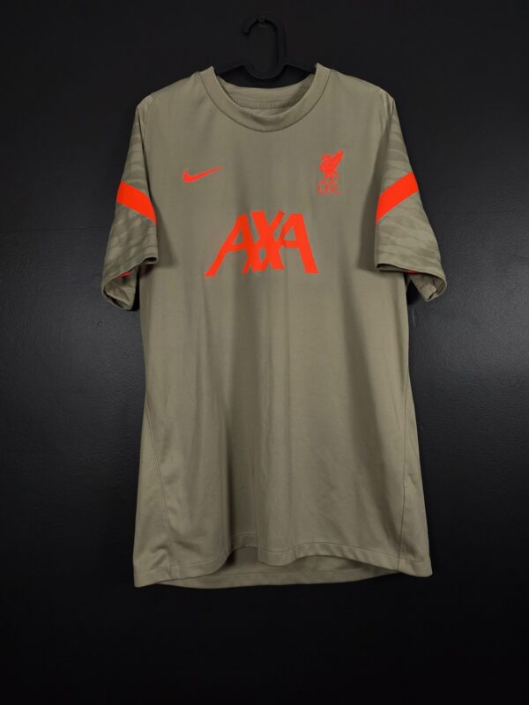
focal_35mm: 23
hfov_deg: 58.9
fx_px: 469
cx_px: 264
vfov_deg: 73.9
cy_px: 352
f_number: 1.6
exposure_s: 1/125
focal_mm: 6.57
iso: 500
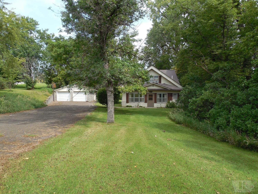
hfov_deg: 69.4
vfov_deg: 54.9
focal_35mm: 25
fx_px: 186
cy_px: 97
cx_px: 129
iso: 125
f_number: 3.3
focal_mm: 4.5
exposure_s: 1/640
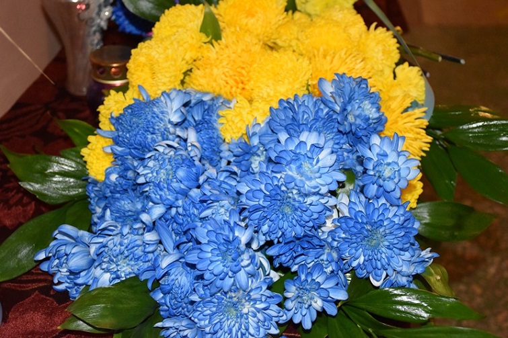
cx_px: 254
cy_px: 169
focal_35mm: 52
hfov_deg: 37.9
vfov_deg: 25.7
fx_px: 741
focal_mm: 35
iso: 4000
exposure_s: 1/60
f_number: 4.2
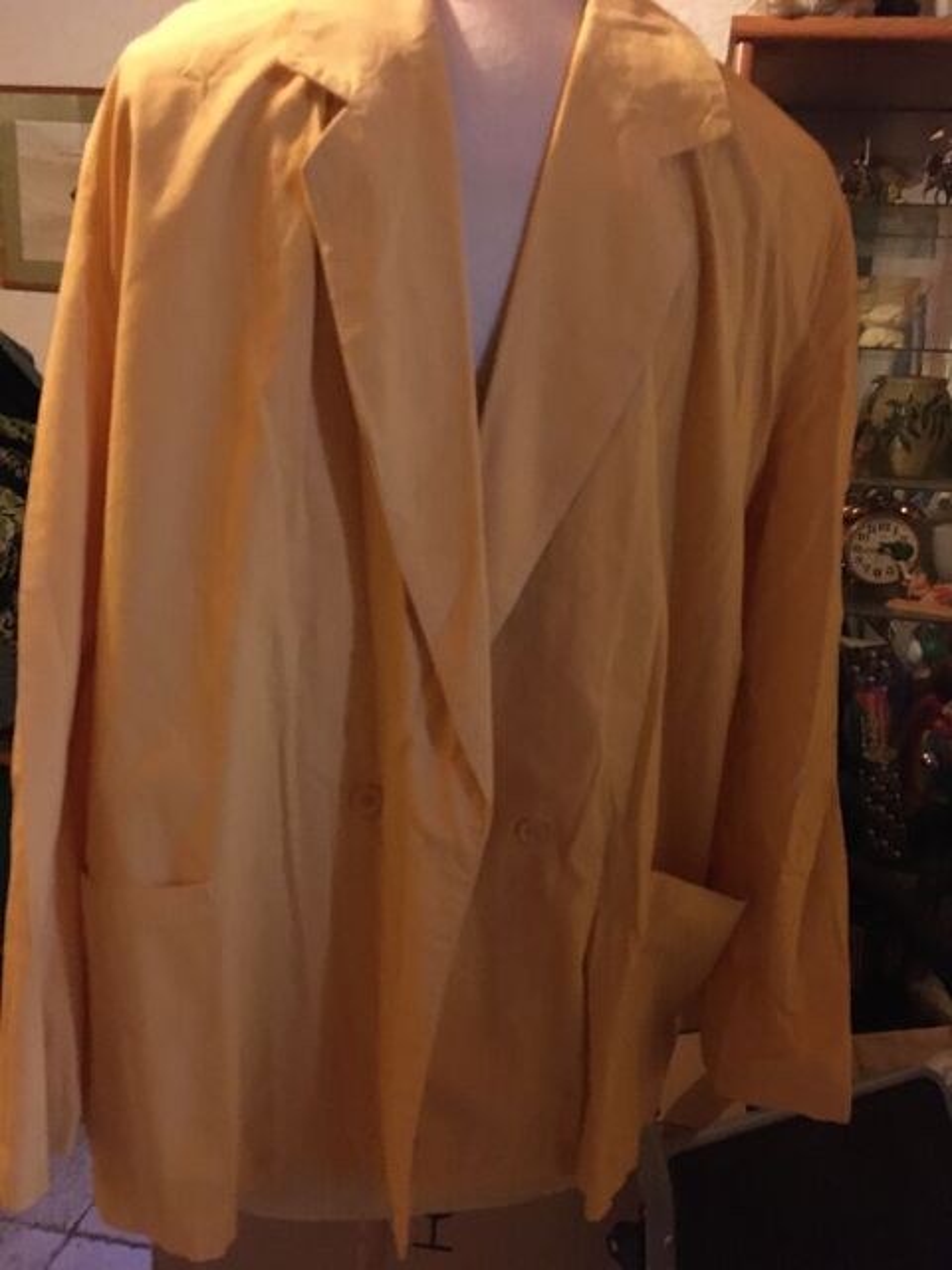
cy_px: 635
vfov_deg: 61.7
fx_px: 1063
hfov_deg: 48.2
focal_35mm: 29
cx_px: 476
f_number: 2.2
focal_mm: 4.15
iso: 640
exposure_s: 1/17
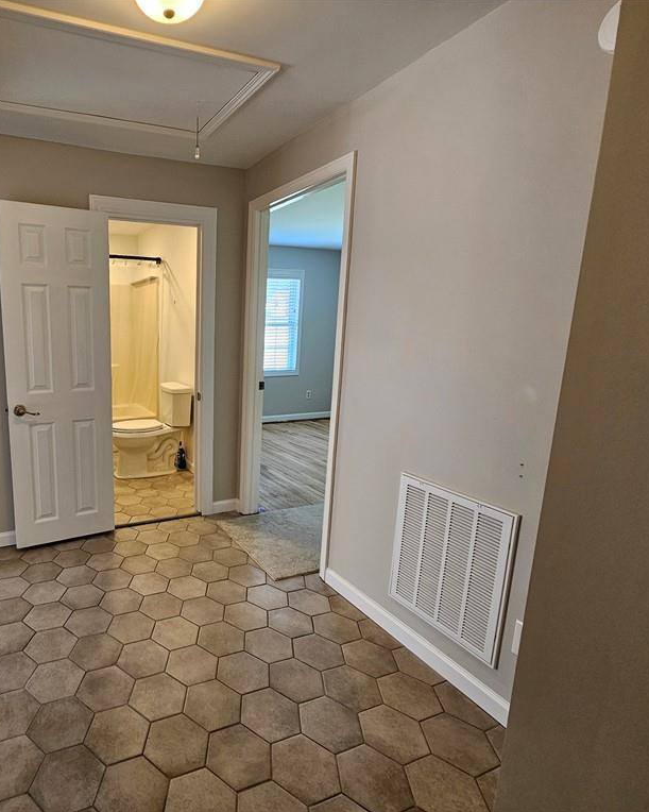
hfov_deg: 72.7
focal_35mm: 17
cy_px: 406
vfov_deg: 89.6
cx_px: 180
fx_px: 408
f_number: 2.2
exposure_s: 1/60
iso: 200
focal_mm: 2.2
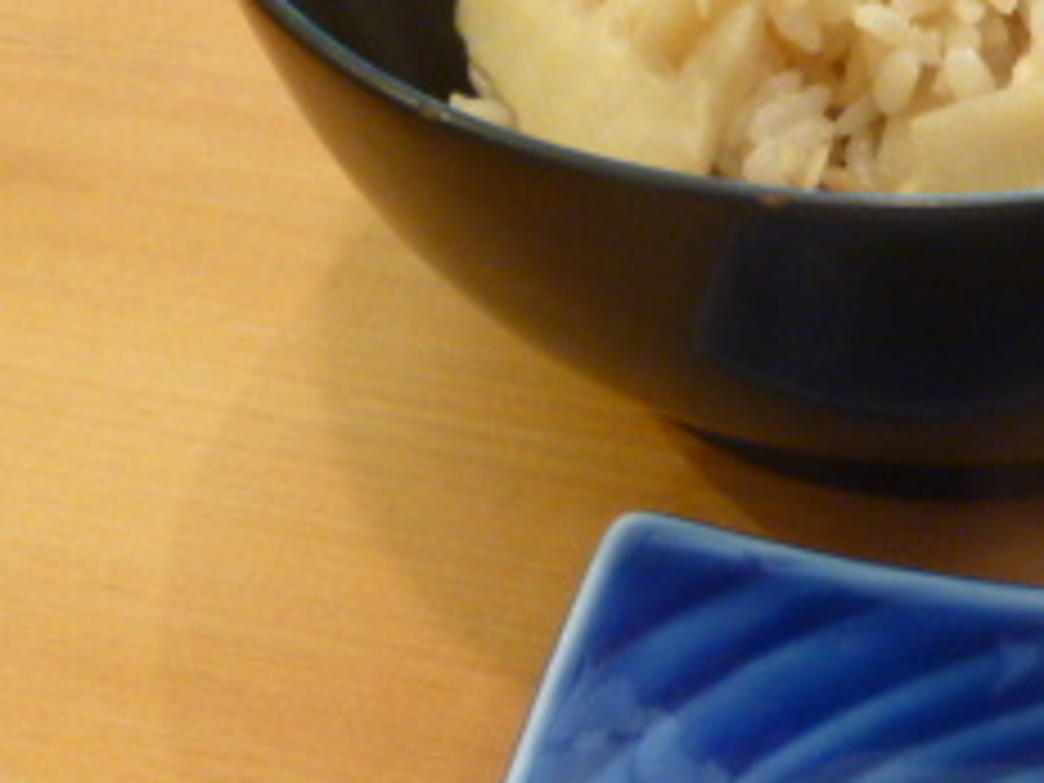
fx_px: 2081
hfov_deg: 26.9
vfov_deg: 21.3
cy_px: 432
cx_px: 994
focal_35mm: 69
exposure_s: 1/10
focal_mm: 4.5
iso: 400
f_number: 3.1
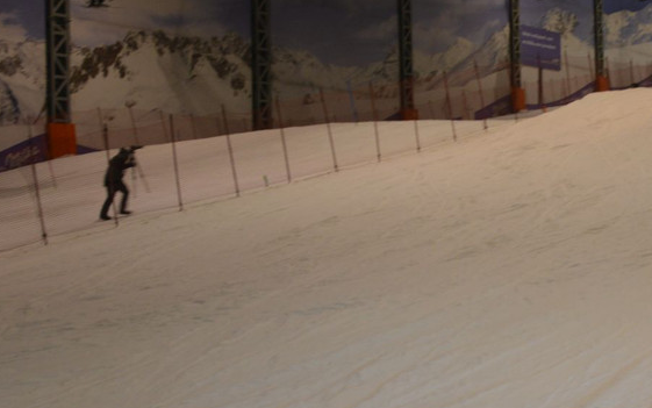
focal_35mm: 61
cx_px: 568
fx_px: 1084
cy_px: 230
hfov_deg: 32.1
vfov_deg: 21.3
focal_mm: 28
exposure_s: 1/30
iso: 1250
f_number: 3.5
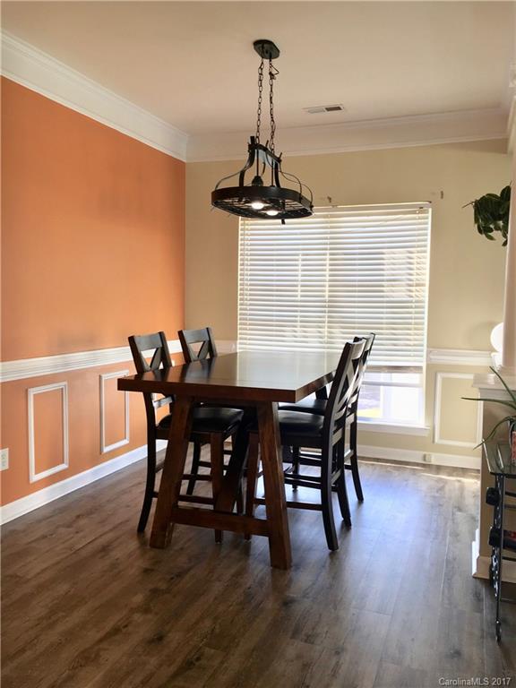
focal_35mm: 29
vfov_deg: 61.7
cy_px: 344
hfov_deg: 48.2
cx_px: 258
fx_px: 576
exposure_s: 1/40
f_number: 2.2
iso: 25
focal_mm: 4.15
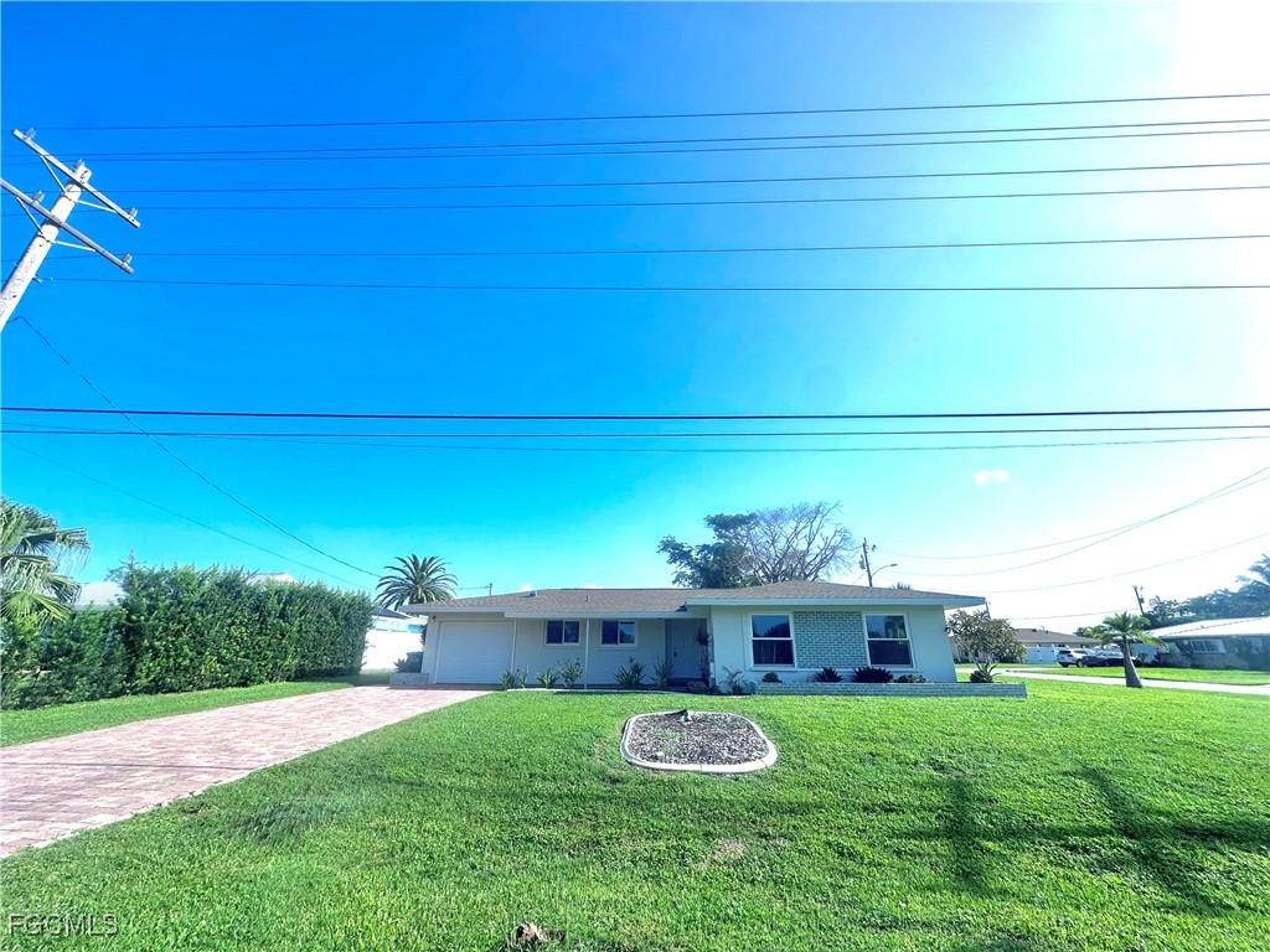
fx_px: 514
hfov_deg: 102.1
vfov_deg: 85.7
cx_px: 635
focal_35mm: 14
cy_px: 476
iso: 50
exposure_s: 1/2212
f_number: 2.2
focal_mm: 2.22
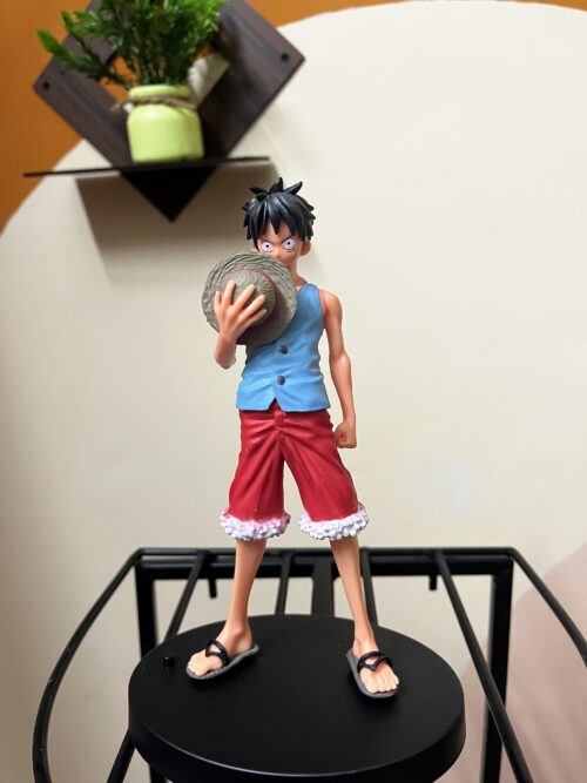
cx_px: 294
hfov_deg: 53.0
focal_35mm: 26
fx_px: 588
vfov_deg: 67.3
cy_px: 392
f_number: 1.6
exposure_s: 1/50
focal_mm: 5.1
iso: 400
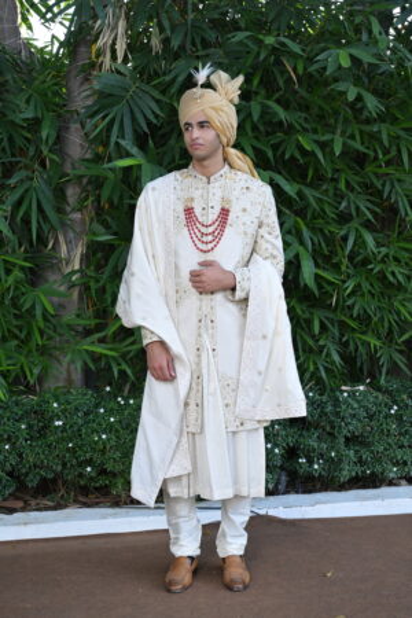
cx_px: 206
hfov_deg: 23.4
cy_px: 309
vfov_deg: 34.5
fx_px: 996
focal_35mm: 58
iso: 640
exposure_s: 1/200
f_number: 6.3
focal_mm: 58
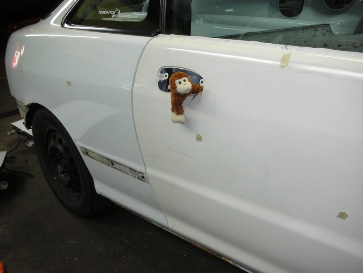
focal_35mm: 35
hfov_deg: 52.6
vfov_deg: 40.7
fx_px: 367
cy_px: 136
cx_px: 182
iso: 200
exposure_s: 1/20.1
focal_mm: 5.8
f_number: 3
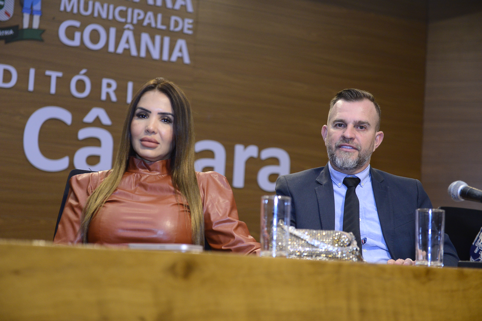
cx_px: 241
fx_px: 938
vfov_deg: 19.5
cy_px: 160
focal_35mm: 70
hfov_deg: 28.8
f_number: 5
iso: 2500
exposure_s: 1/125
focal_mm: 70
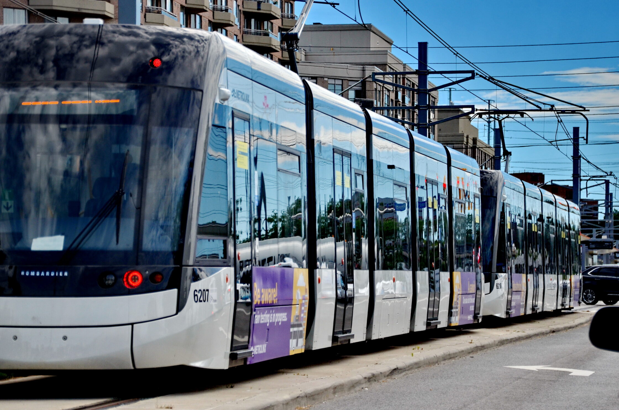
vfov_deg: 10.1
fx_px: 2317
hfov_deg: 15.2
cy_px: 205
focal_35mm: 135
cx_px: 310
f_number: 10
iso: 160
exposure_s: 1/1600
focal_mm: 90
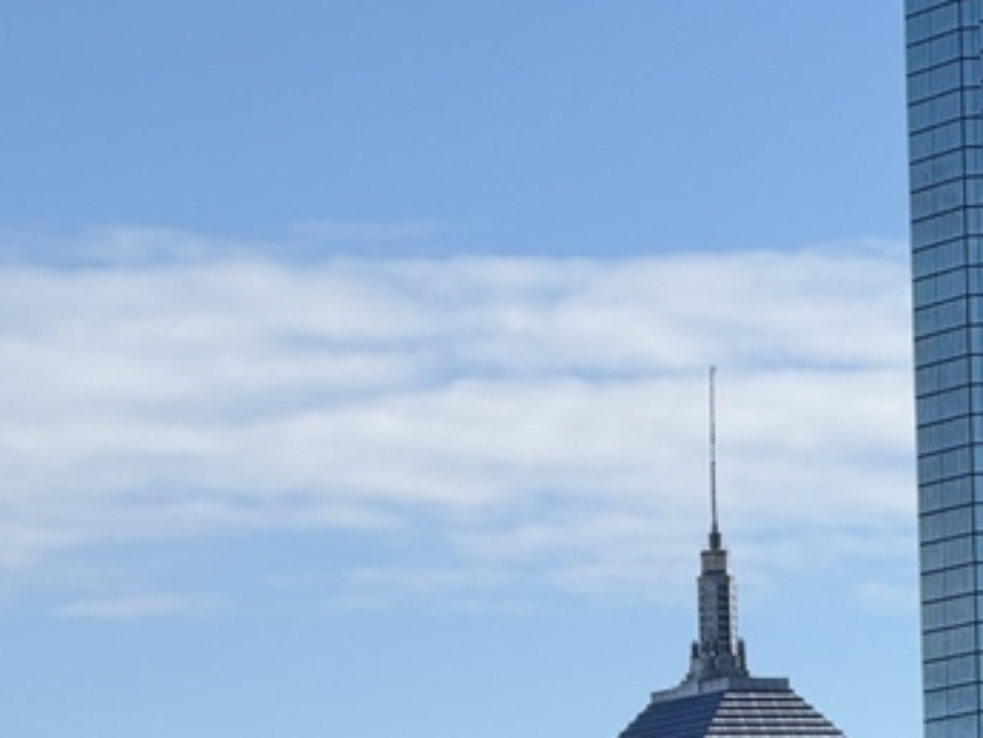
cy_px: 601
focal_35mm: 356
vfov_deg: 4.2
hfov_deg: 5.6
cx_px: 687
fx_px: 10113
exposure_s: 1/2146
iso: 50
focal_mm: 15.66
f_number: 2.8
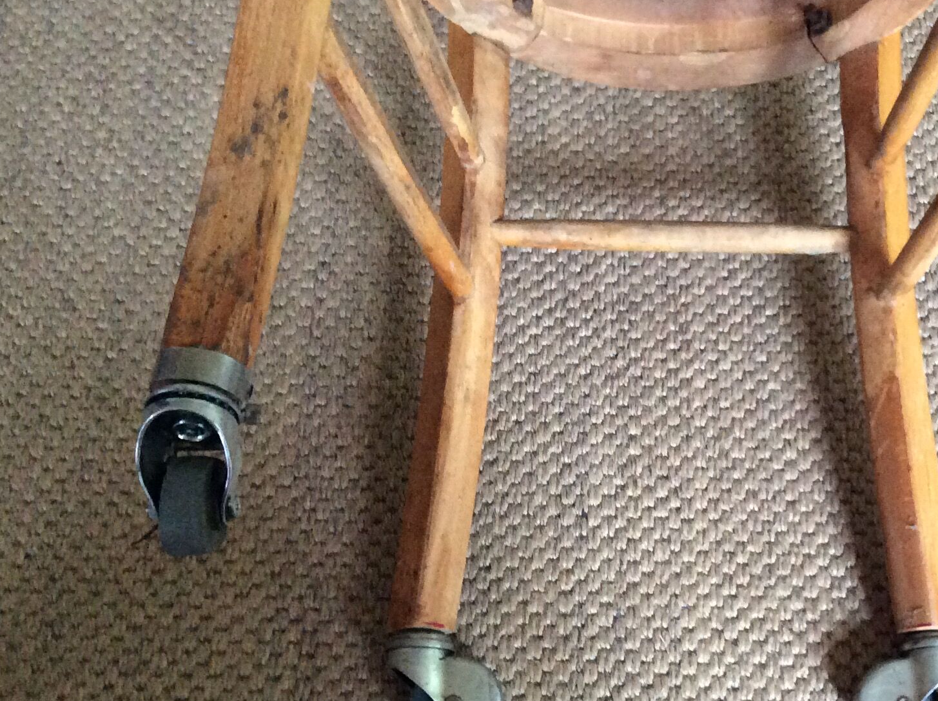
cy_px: 413
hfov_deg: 33.3
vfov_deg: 25.6
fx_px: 1542
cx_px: 681
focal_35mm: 57
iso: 250
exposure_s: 1/17
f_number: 2.4
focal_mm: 3.3
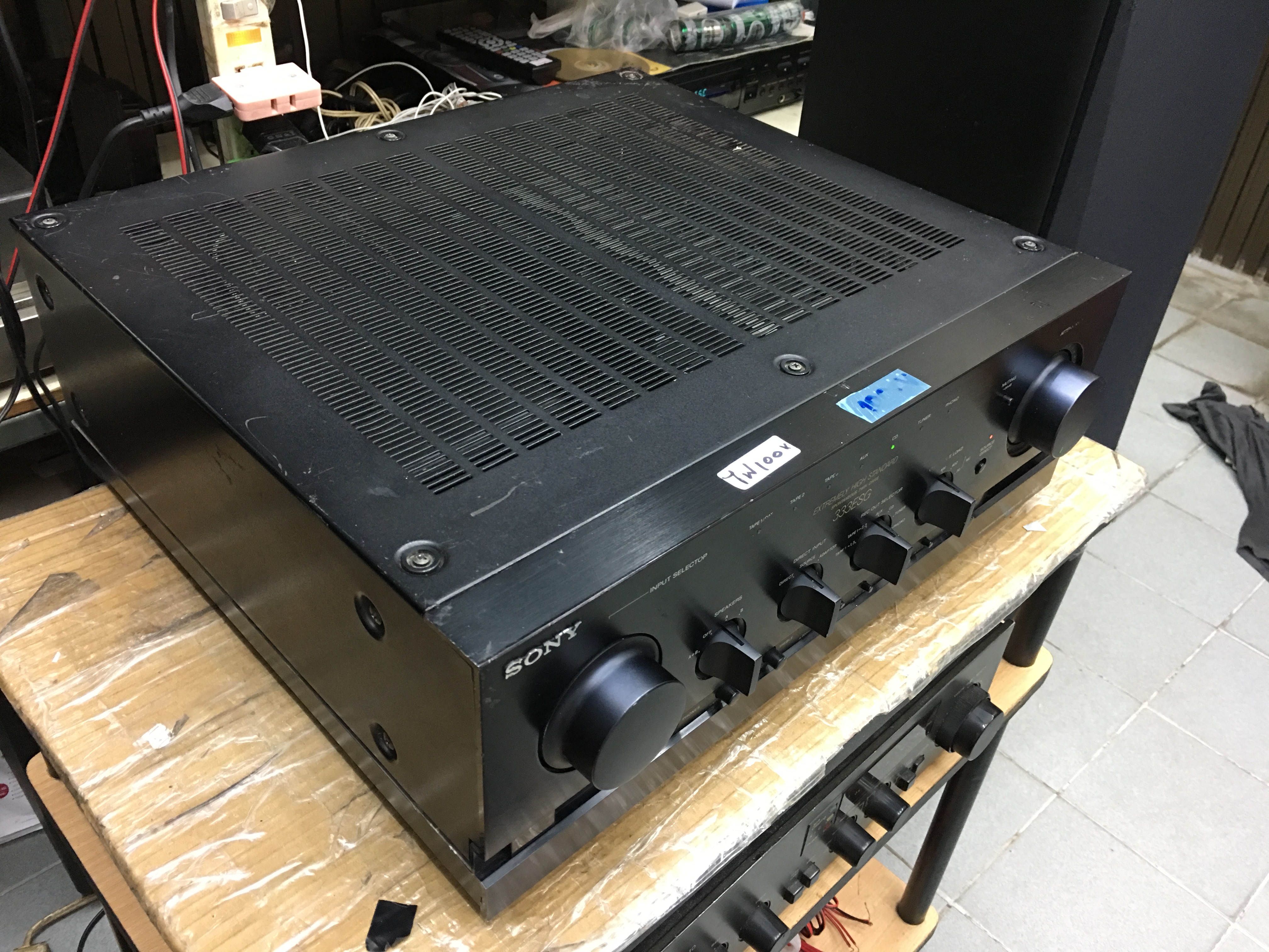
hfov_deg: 61.7
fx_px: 1063
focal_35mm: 29
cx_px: 634
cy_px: 476
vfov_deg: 48.2
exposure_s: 1/10
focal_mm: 4.15
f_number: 2.2
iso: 100
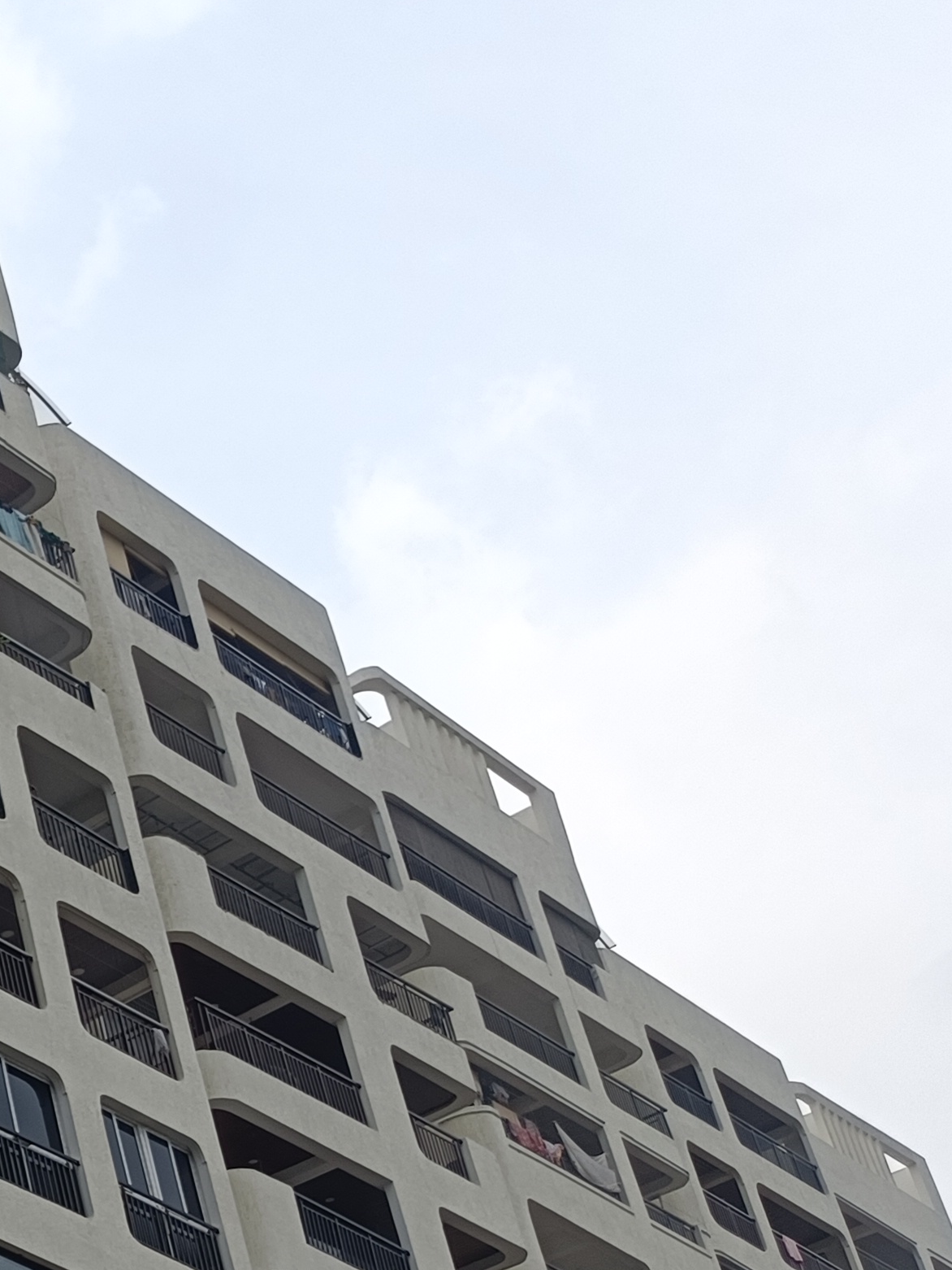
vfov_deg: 25.9
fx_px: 2713
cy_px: 982
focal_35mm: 74
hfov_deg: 16.6
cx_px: -767
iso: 100
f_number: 1.7
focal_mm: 4.7
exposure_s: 1/322
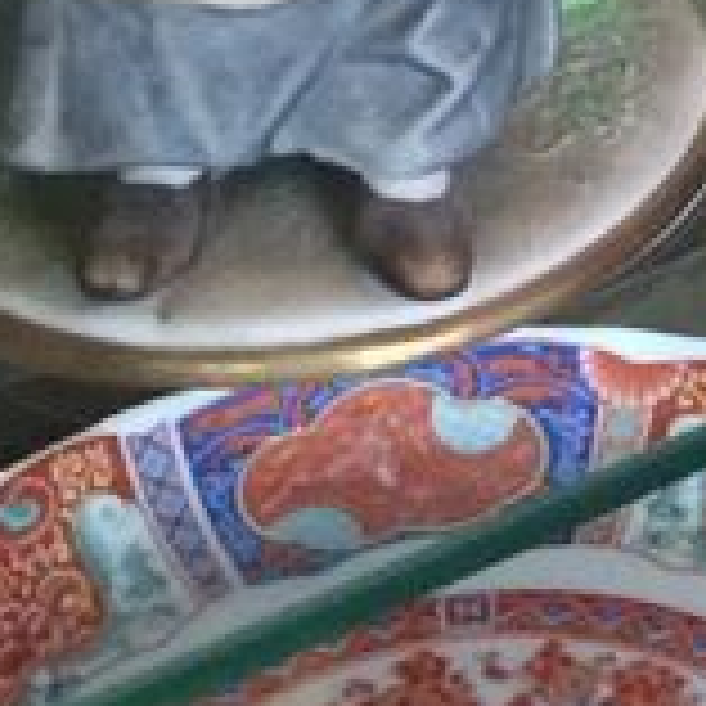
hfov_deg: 11.0
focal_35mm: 152
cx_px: 1133
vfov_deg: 10.4
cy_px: -780
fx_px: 3507
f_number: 2.2
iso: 250
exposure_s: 1/30
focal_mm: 4.12
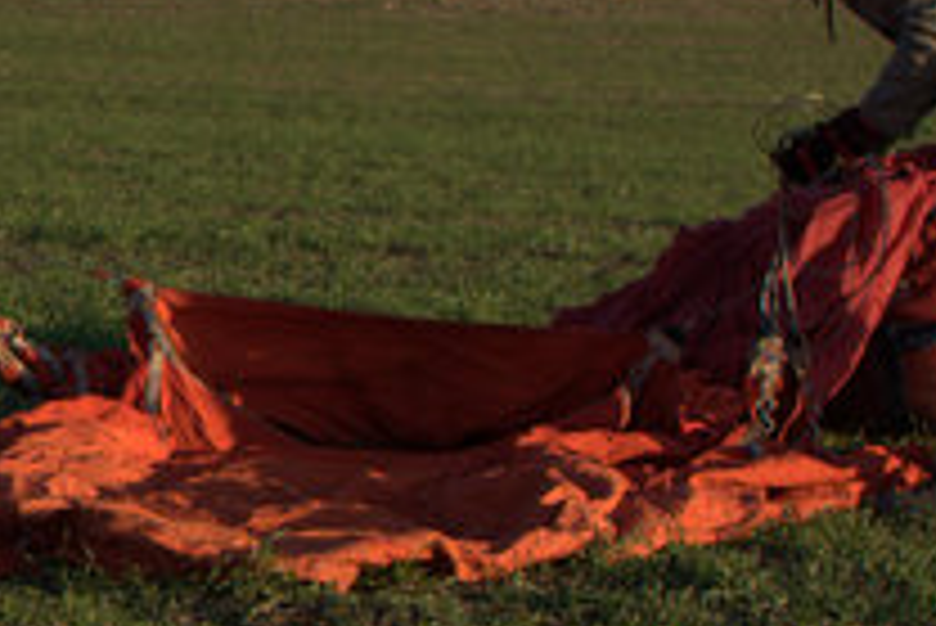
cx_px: -364
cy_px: -52
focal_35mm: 202
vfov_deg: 6.8
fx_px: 5253
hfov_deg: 9.9
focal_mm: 35
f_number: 4
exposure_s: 1/1250
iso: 200
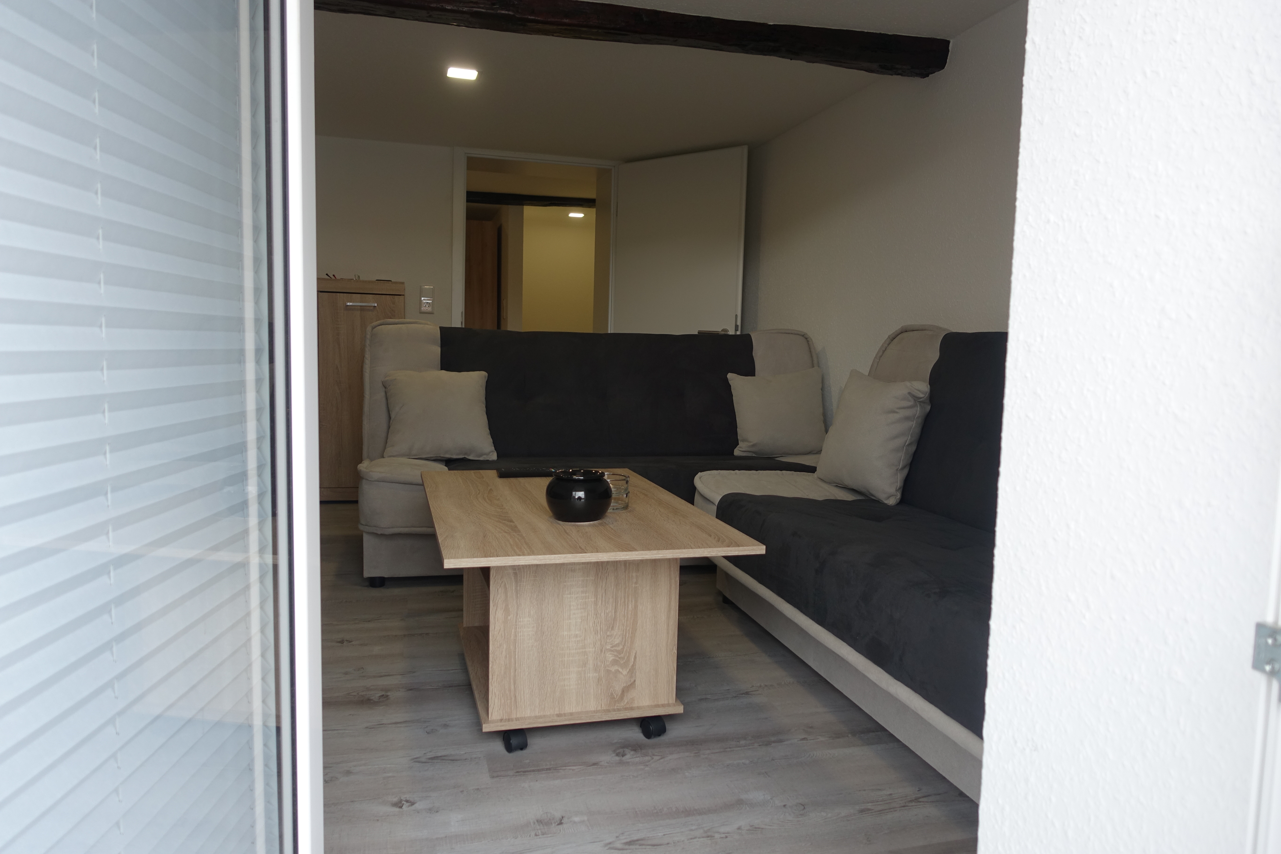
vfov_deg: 53.1
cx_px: 640
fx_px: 854
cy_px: 427
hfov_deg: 73.7
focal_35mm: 24
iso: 125
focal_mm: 8.8
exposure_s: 1/60
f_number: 2.8
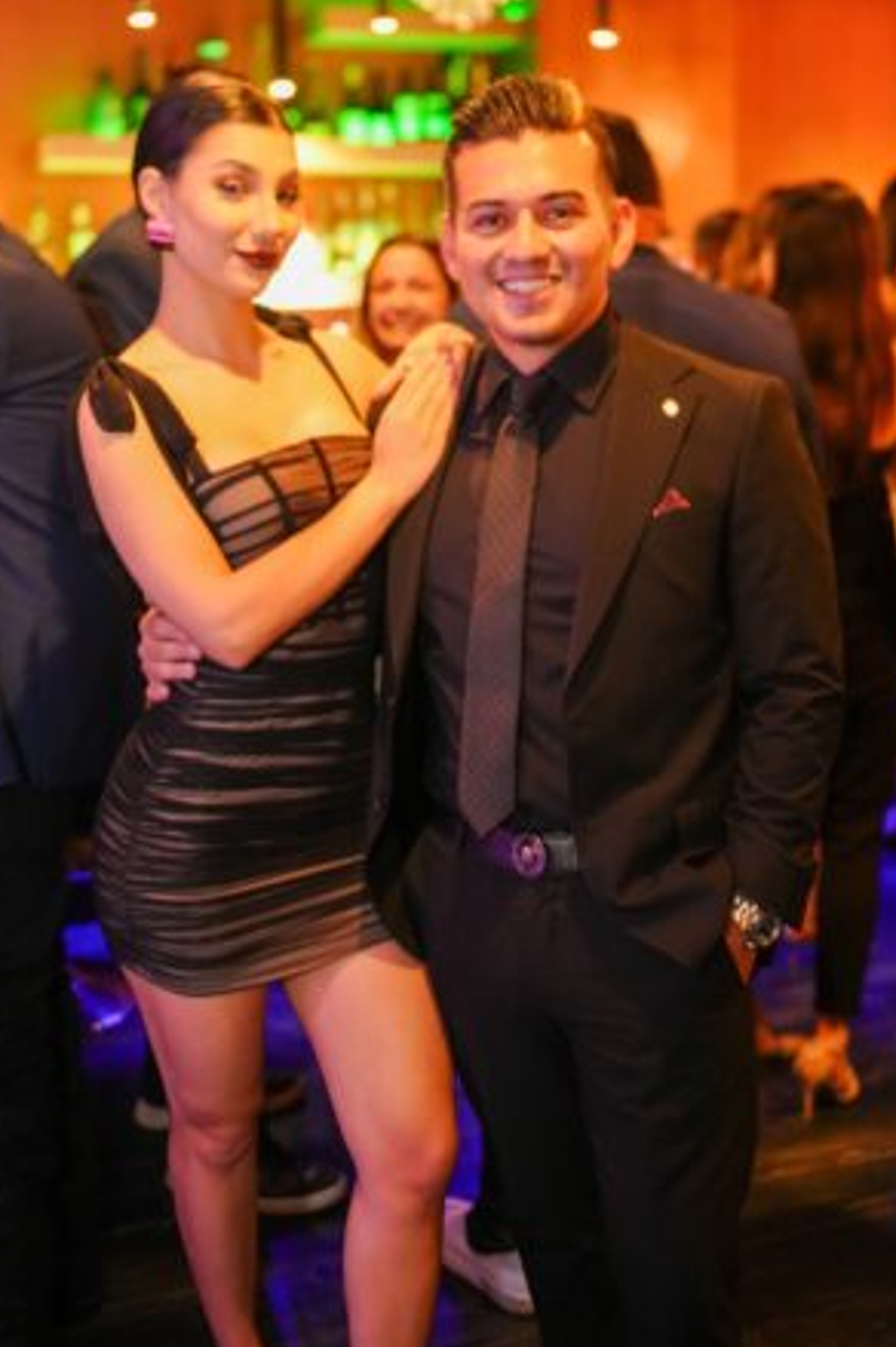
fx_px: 1533
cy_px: 608
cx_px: 416
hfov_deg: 32.6
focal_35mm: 41
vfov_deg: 47.4
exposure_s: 1/13
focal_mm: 36
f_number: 2
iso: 4000
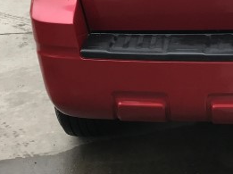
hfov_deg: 17.5
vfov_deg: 13.2
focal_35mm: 110
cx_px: 237
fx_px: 739
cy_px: -18
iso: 20
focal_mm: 3.99
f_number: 1.8
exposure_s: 1/425
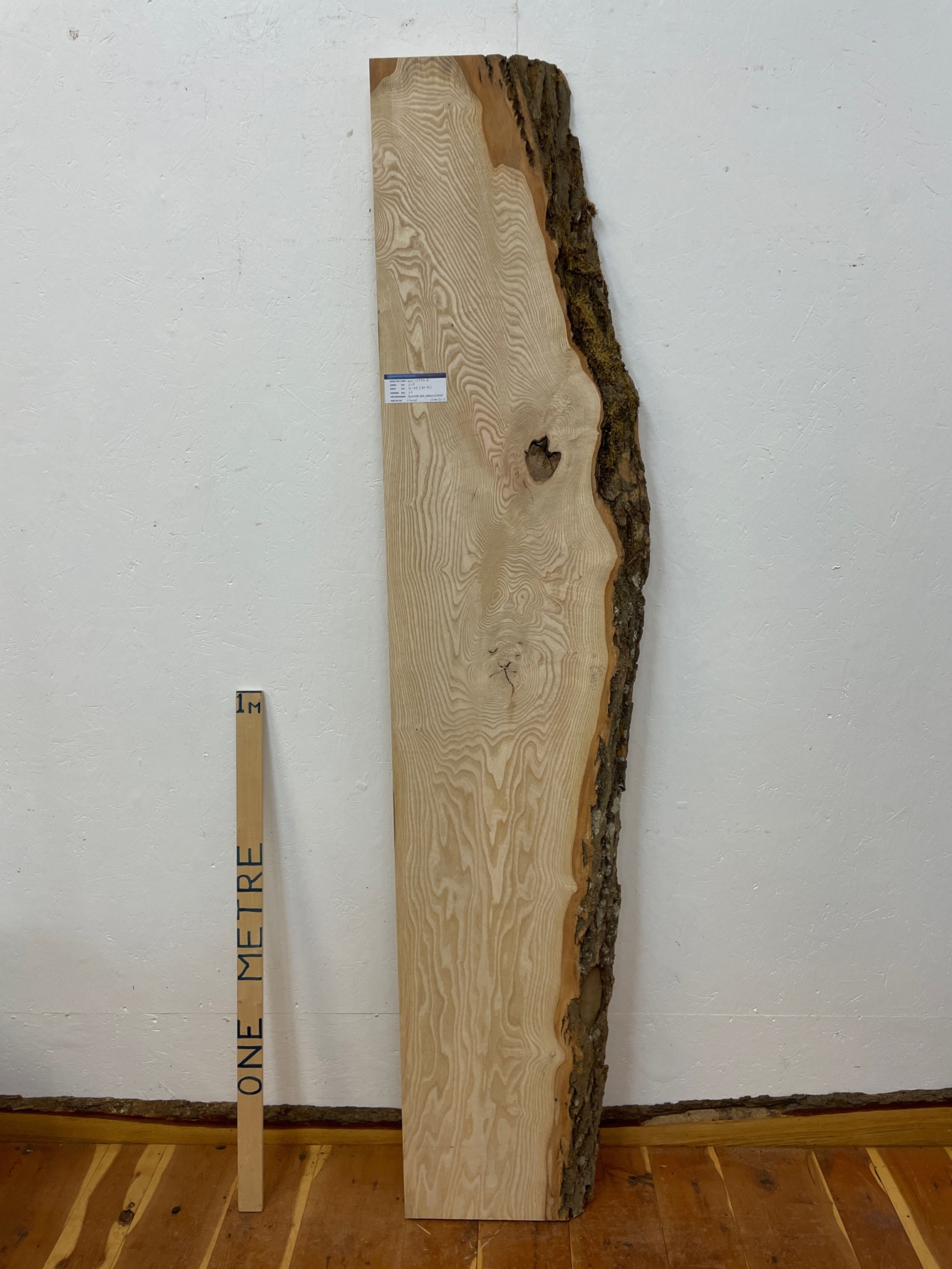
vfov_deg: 67.3
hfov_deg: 53.1
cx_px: 476
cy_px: 634
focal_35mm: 26
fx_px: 953
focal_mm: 4.2
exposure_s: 1/100
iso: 80
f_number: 1.6
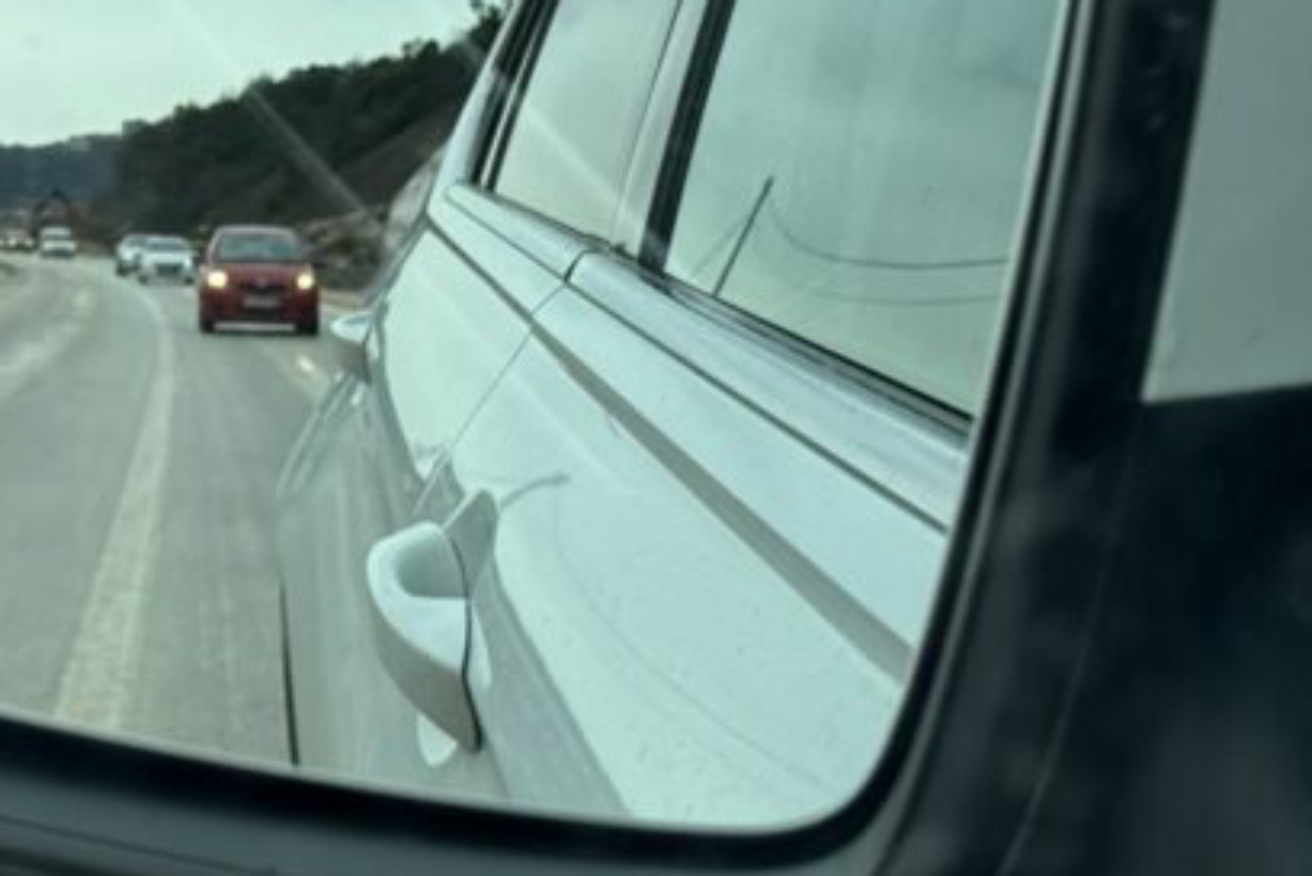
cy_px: 186
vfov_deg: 10.9
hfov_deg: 16.2
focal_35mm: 125
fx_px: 4557
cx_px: 122
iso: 64
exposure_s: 1/2415
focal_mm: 6.76
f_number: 1.78
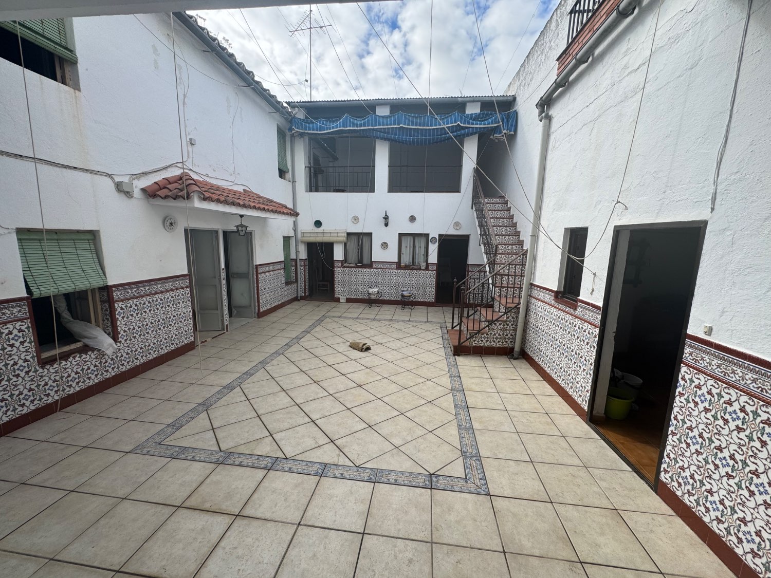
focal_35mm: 14
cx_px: 386
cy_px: 289
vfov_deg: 85.7
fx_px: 312
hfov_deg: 102.1
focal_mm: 2.22
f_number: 2.2
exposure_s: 1/910
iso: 40
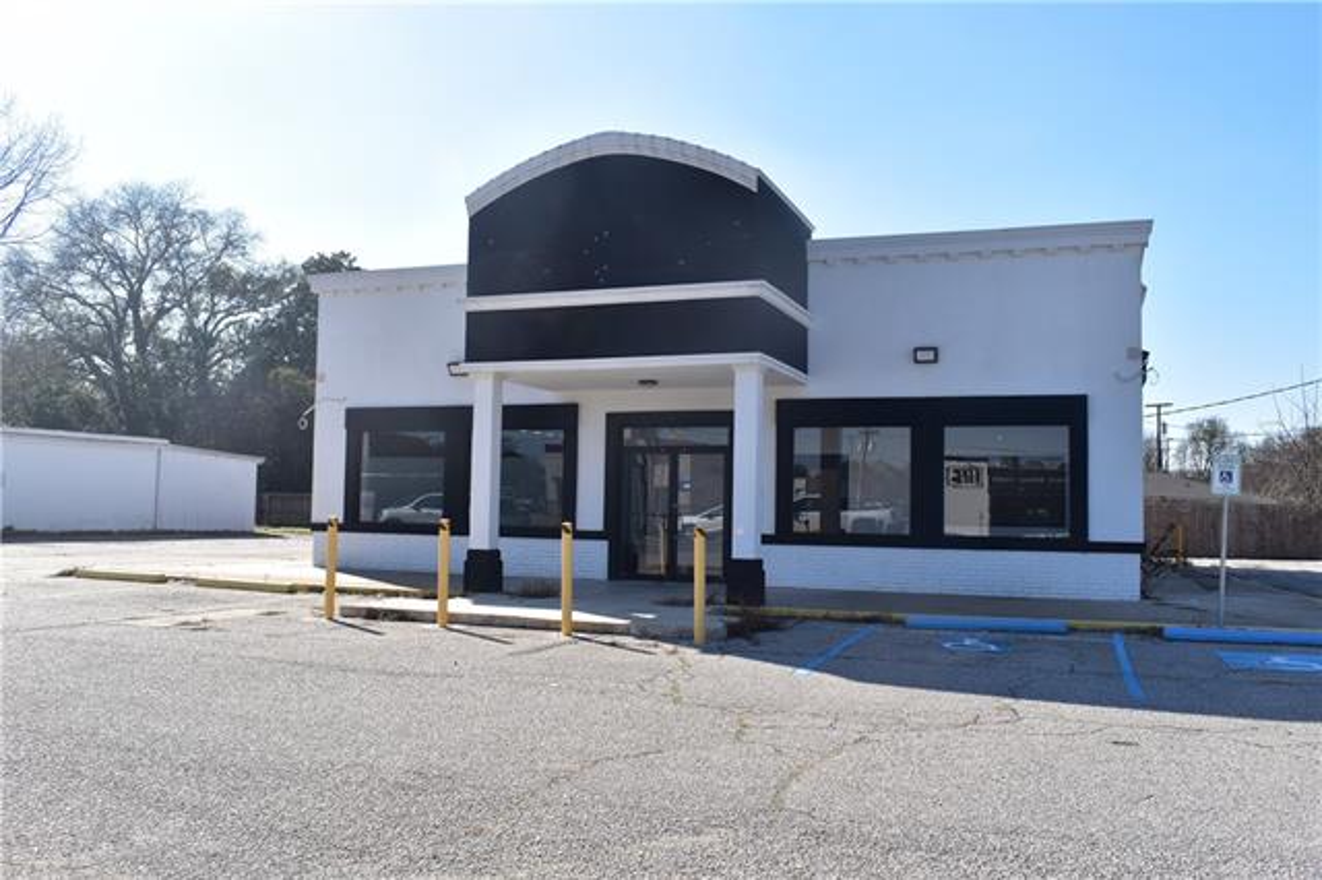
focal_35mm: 30
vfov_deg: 43.6
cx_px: 661
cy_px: 440
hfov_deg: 62.0
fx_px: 1101
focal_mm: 20
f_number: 11
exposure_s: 1/500
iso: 400
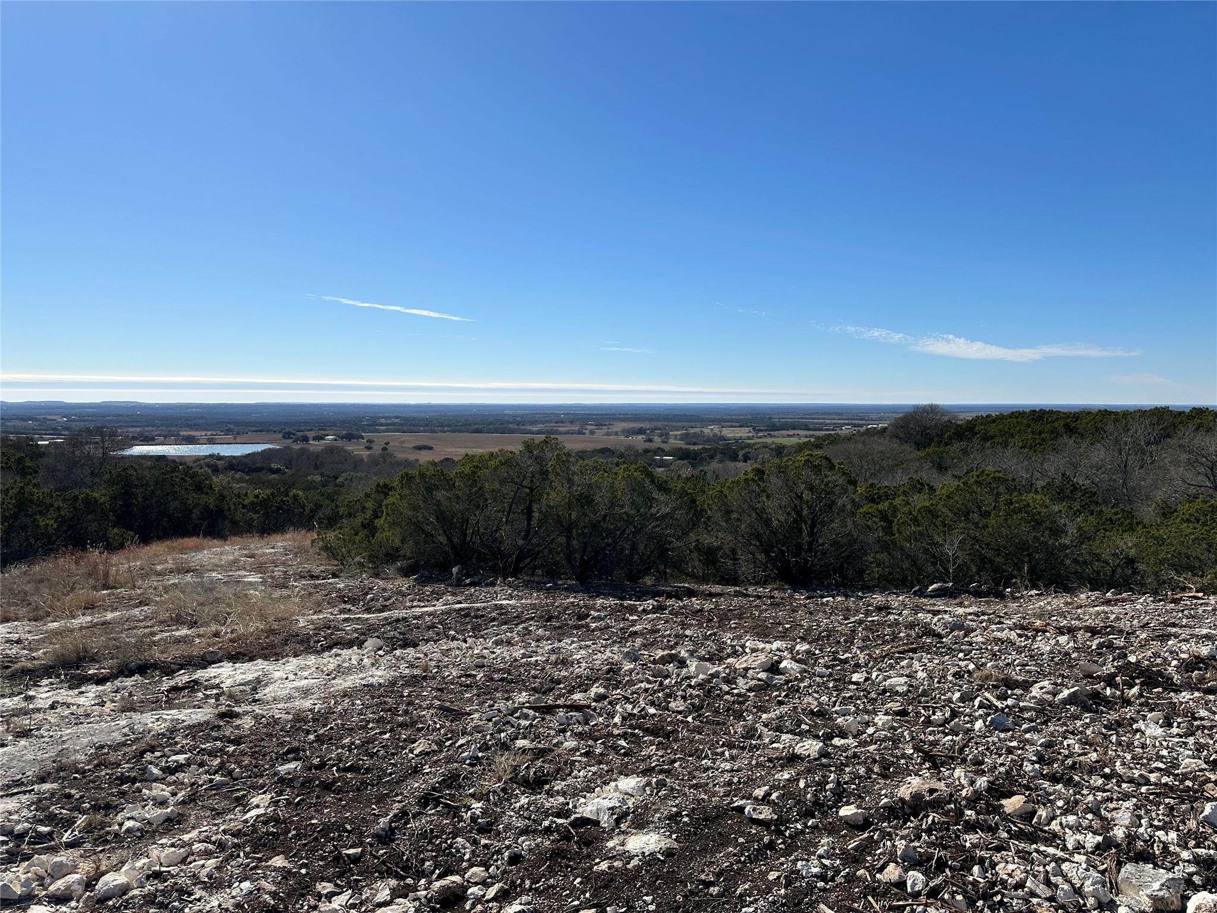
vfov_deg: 56.8
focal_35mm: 24
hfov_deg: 71.6
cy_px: 456
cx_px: 608
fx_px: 844
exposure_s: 1/7576
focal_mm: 6.86
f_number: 1.78
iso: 80
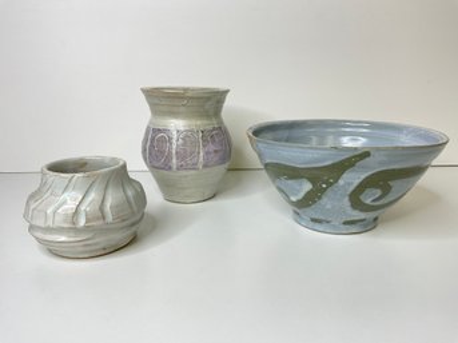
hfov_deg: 61.7
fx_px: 384
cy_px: 172
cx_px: 229
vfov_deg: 48.2
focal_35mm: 29
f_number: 1.8
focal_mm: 3
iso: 25
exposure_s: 1/120
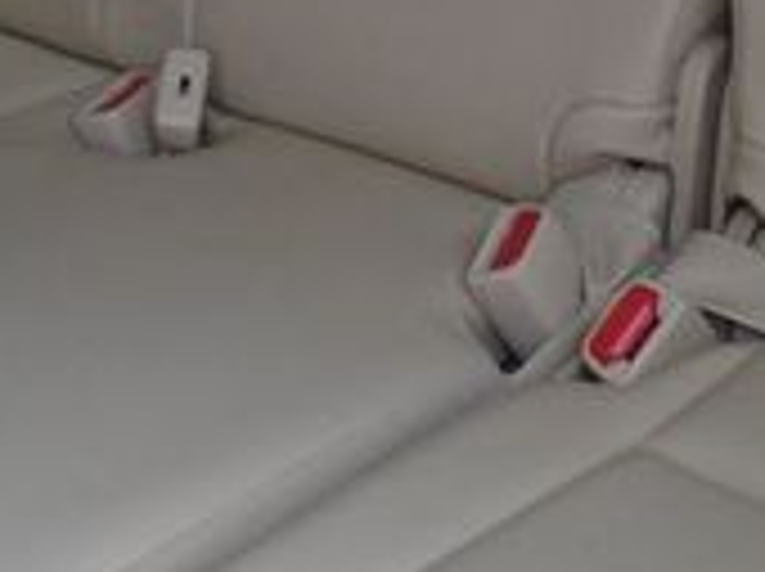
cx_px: 824
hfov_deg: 19.3
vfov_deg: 14.8
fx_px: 2163
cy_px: 14
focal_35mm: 98
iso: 100
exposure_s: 1/30
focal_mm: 4.6
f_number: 3.2
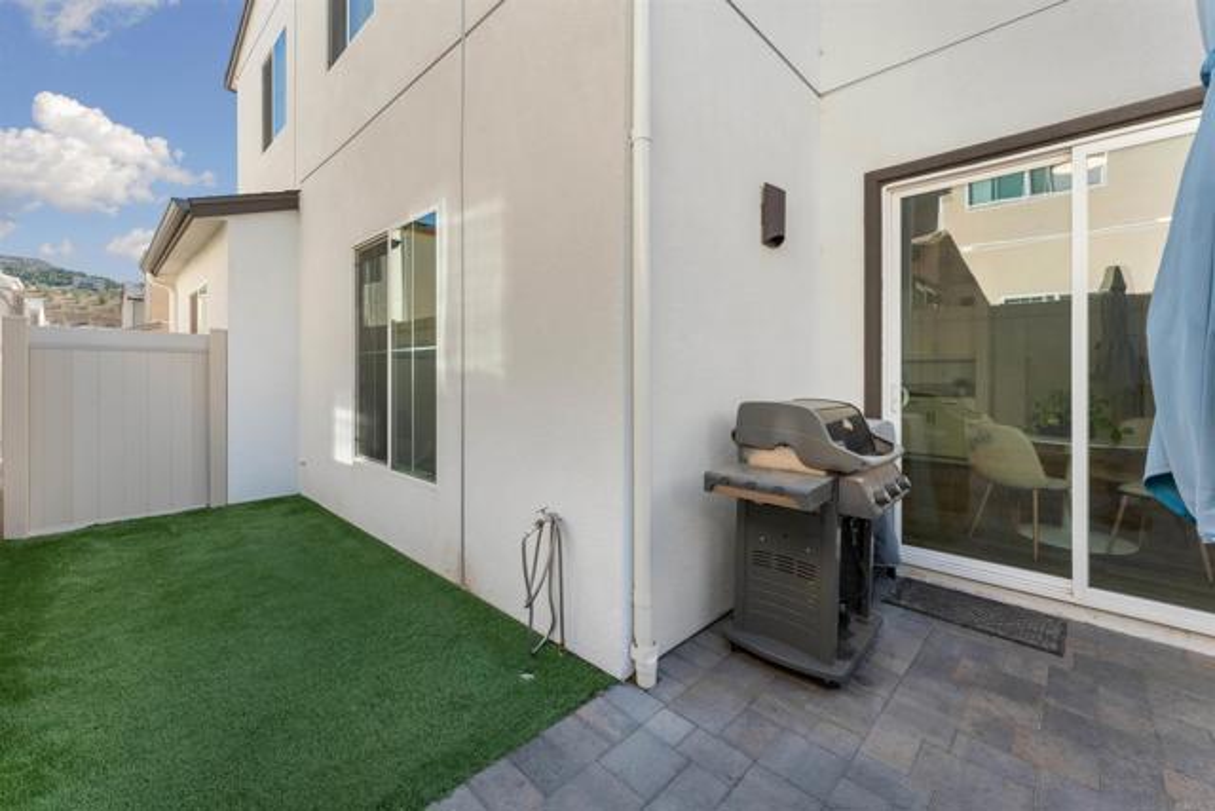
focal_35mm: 14
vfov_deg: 81.2
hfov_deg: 104.2
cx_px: 608
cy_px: 406
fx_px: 473
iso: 640
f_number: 11
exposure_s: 1/160
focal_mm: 14
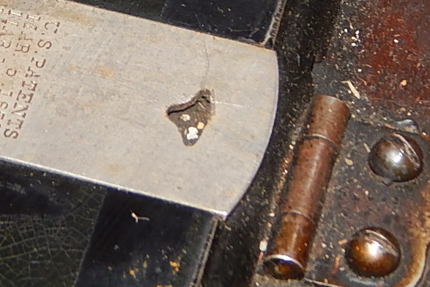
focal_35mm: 241
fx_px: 2878
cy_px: -76
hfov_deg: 8.4
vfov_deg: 5.7
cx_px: -103
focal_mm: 15.3
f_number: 4.3
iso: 200
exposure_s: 1/30
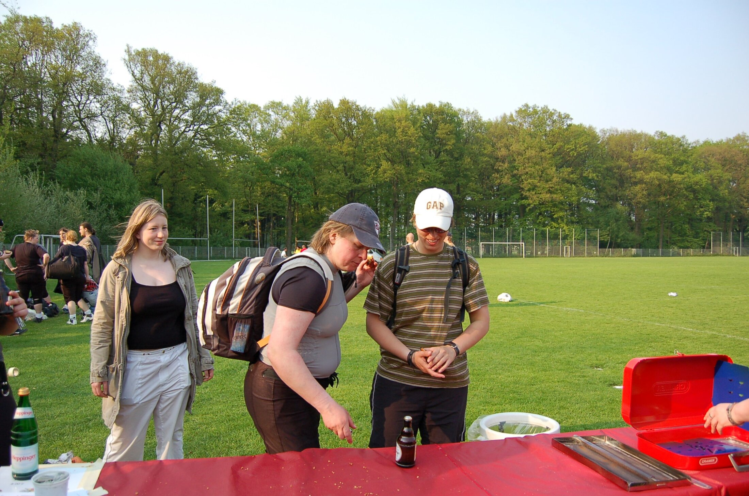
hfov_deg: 67.5
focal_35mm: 27
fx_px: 561
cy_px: 248
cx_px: 374
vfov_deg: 47.8
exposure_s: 1/1000
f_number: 4
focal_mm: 18
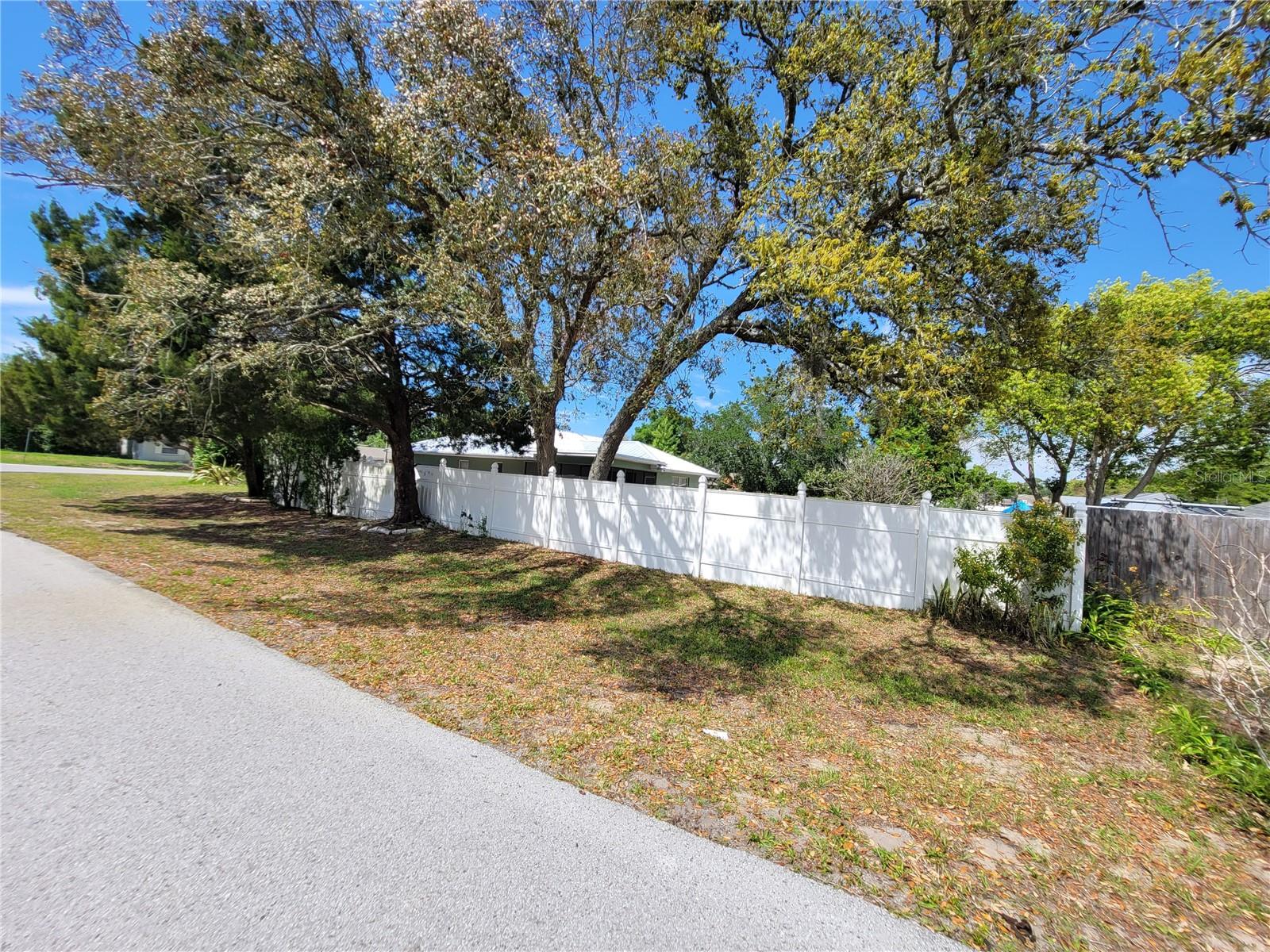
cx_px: 635
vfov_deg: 89.9
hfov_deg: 106.2
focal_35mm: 13
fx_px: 477
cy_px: 476
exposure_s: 1/1576
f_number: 2.2
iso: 64
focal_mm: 2.2
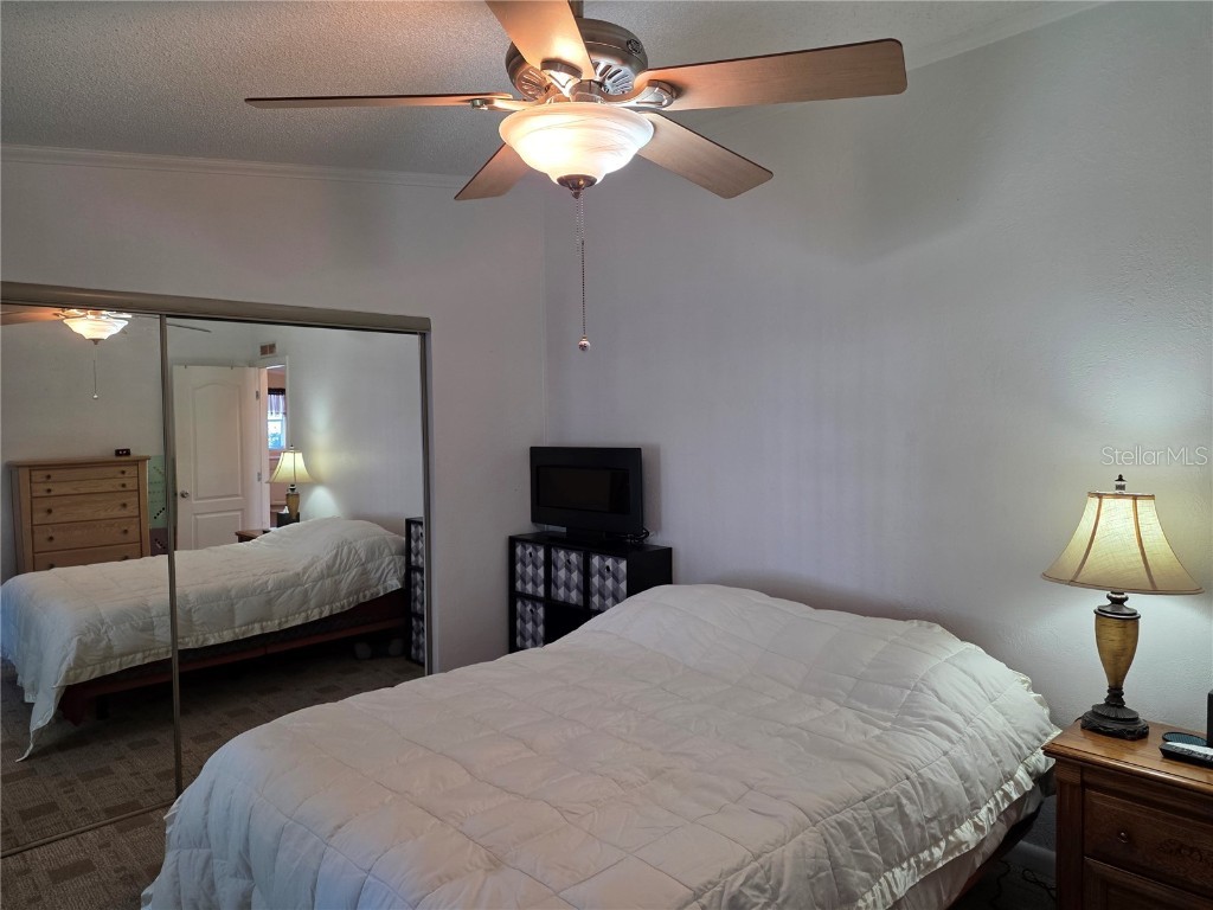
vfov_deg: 58.9
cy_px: 455
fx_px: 806
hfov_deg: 73.9
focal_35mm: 23
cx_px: 606
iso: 160
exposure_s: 1/120
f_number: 1.7
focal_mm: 6.25
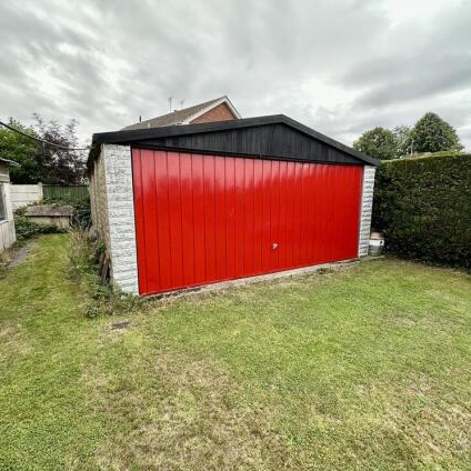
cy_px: 234
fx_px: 262
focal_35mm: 17
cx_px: 224
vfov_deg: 84.0
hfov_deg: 83.9
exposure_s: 1/244
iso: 40
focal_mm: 2.22
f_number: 2.2
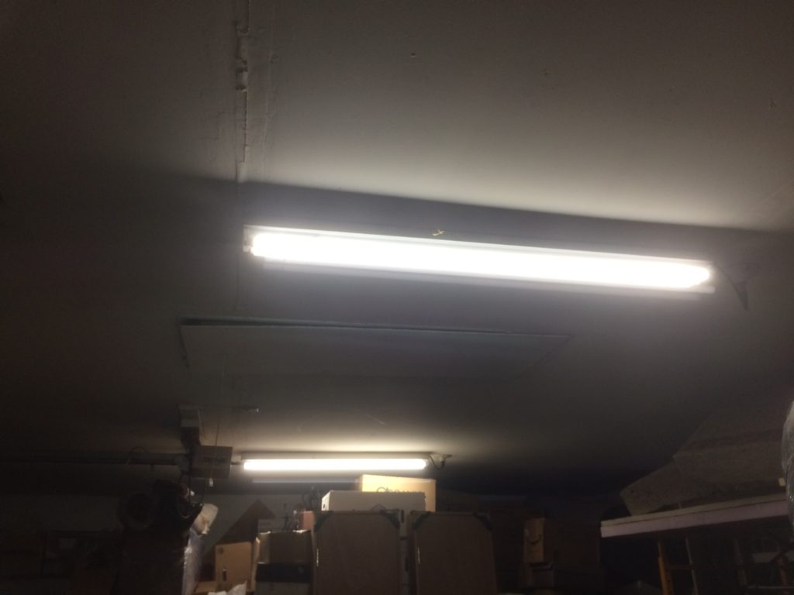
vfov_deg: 48.2
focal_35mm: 29
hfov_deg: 61.7
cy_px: 298
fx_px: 665
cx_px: 397
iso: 40
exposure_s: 1/30
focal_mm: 4.15
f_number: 2.2
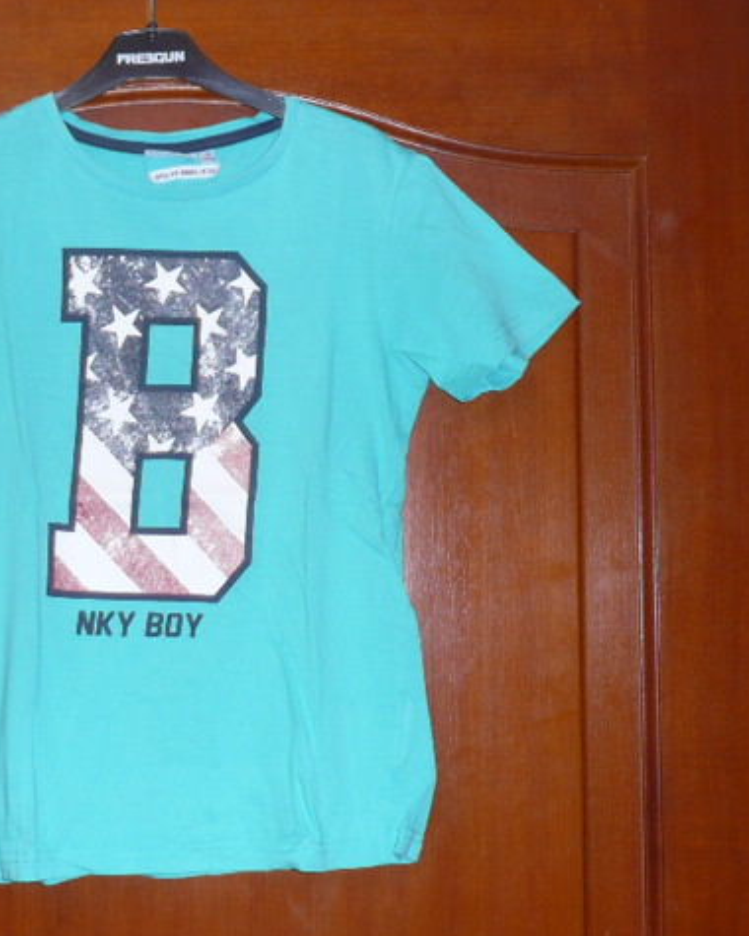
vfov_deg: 37.3
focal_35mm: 50
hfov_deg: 29.6
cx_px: 158
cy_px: 469
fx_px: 1385
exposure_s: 1/30
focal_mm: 4.6
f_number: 3.3
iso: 100
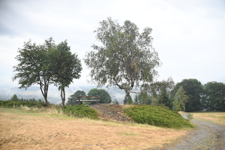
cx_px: 112
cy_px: 75
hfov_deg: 61.9
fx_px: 187
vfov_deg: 43.6
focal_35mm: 30
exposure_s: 1/1600
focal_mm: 20
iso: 1600
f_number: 7.1
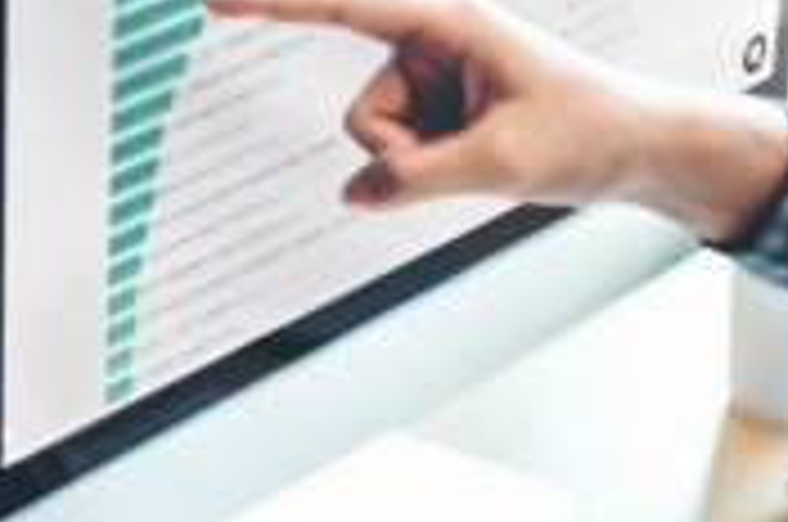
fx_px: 3976
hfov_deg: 11.2
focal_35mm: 182
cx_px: -27
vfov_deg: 7.5
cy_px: 526
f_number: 2
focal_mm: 35
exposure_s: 1/160
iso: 200
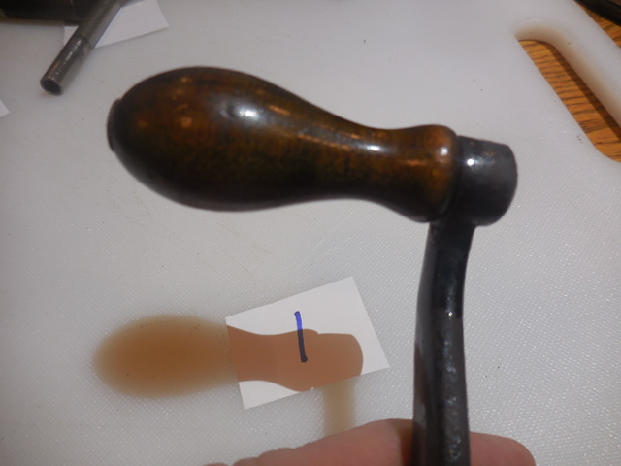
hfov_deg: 69.4
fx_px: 448
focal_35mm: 25
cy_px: 233
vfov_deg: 54.9
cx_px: 310
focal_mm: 4.5
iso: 125
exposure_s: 1/30
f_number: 3.7
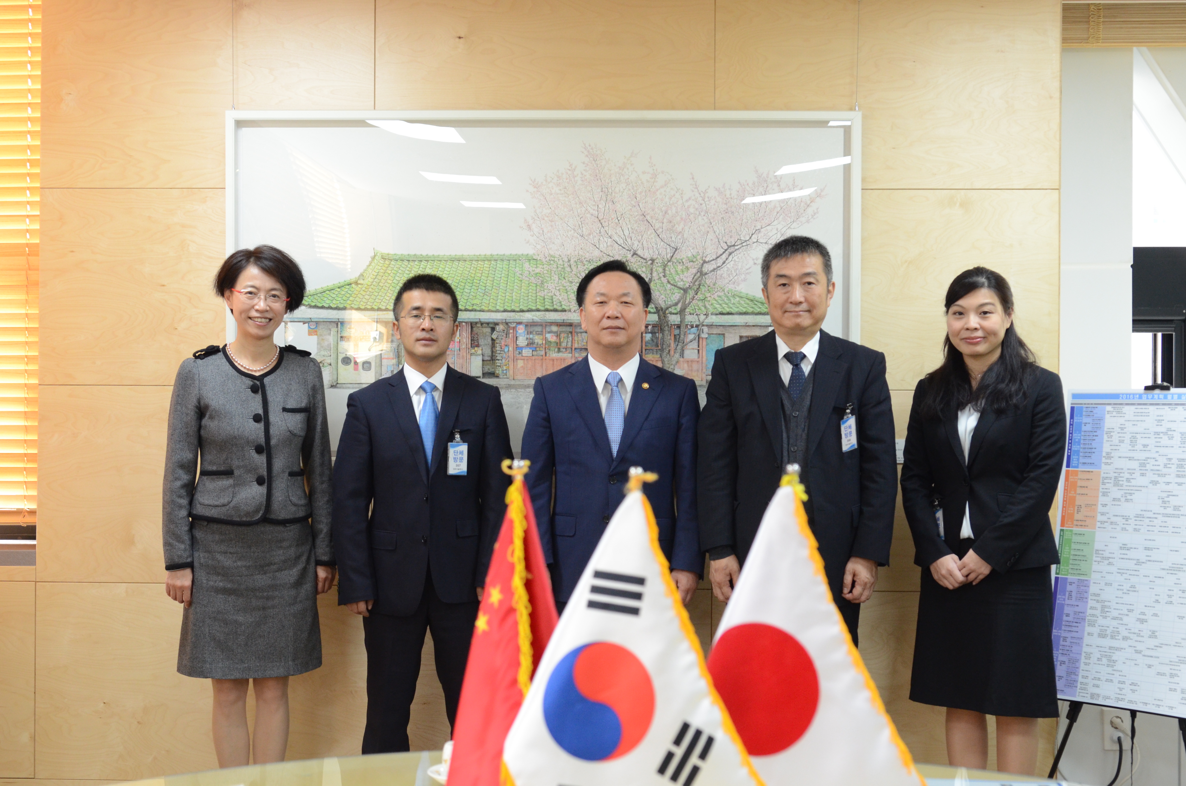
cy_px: 393
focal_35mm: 48
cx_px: 593
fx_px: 1578
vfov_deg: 28.0
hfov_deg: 41.2
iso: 1250
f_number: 5
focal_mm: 32
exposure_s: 1/100
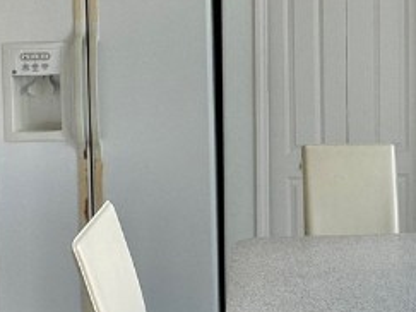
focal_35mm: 59
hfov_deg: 32.3
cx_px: 293
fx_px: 709
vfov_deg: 24.2
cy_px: 36
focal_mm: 2.22
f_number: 2.2
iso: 100
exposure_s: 1/120
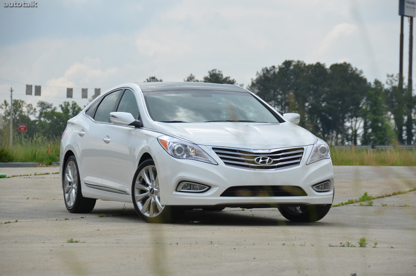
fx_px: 1937
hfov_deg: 12.3
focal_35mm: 168
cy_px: 138
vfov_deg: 8.1
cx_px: 208
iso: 400
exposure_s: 1/1600
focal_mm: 112
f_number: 6.3
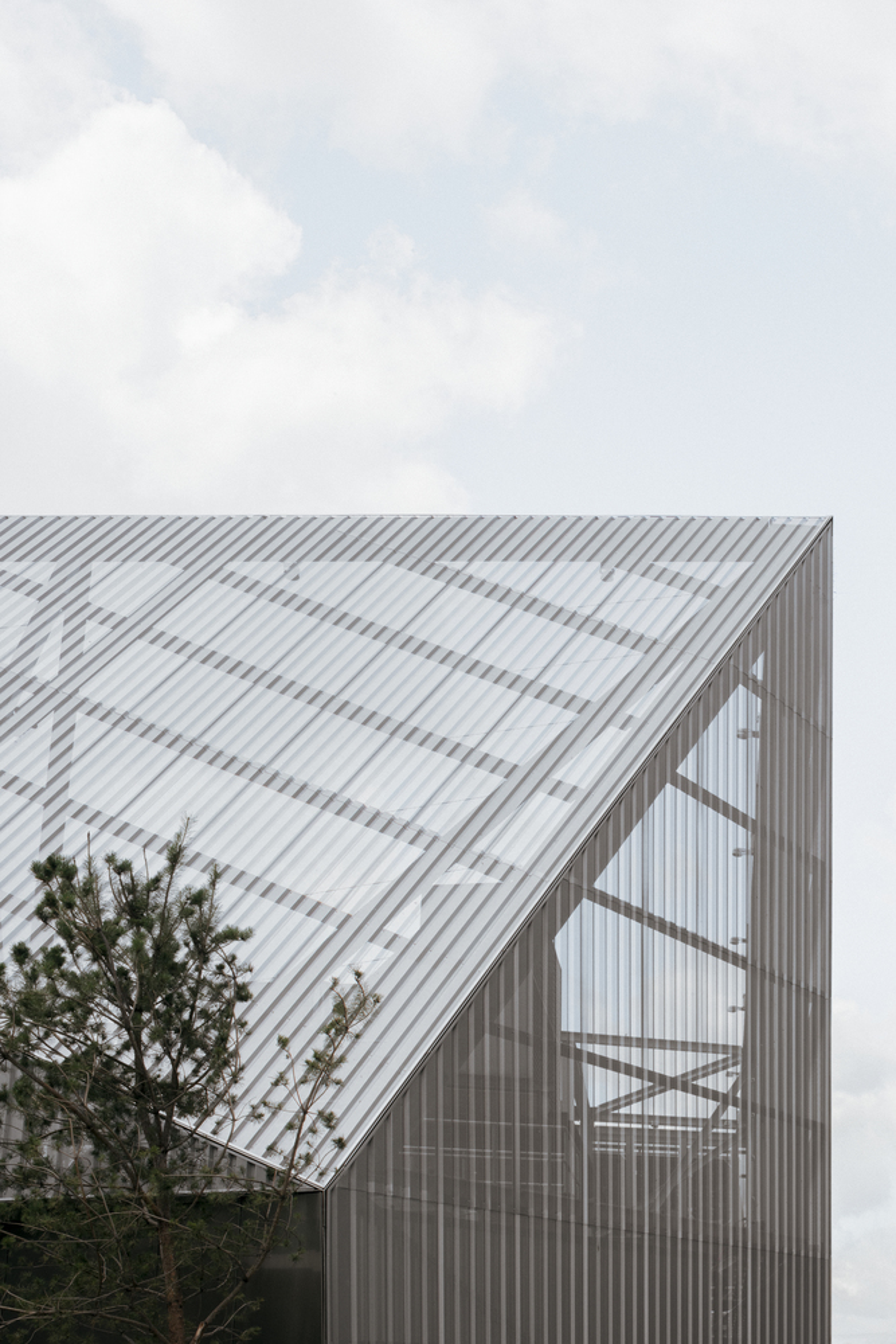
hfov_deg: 73.8
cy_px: 672
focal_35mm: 16
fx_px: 597
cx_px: 448
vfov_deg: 96.7
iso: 125
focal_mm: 16
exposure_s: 1/30
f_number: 2.8
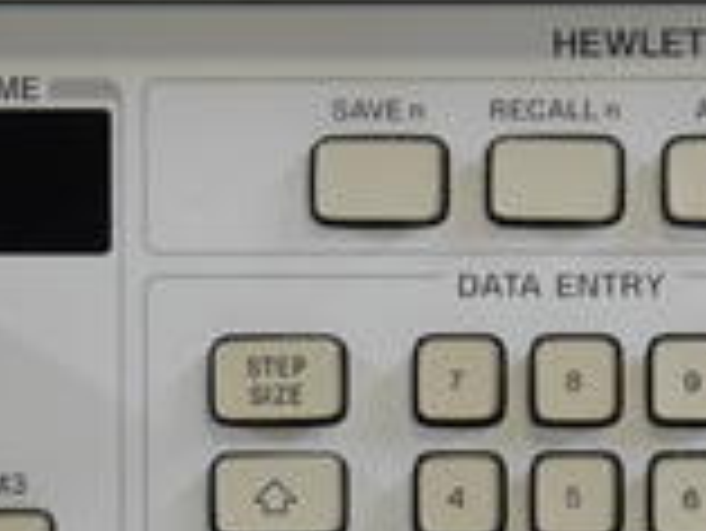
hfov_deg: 2.8
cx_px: 238
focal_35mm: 712
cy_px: 572
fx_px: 14532
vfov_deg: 2.1
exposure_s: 1/4
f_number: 13
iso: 400
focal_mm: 140
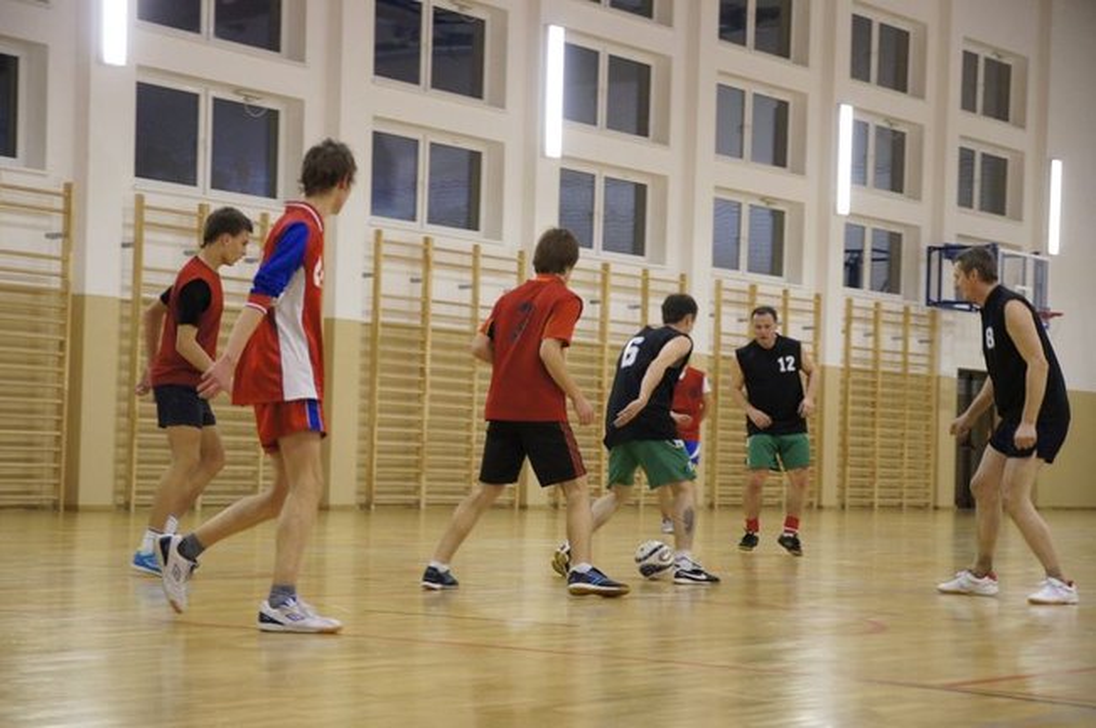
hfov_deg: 24.6
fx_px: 2509
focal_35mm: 82
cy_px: 364
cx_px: 548
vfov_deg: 16.5
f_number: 4
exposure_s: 1/160
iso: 3200
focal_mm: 55
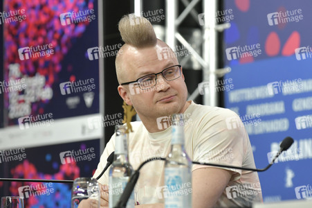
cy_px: 104
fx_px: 1559
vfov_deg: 7.6
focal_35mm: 180
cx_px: 156
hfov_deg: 11.4
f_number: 5.6
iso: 2500
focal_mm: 180
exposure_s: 1/200
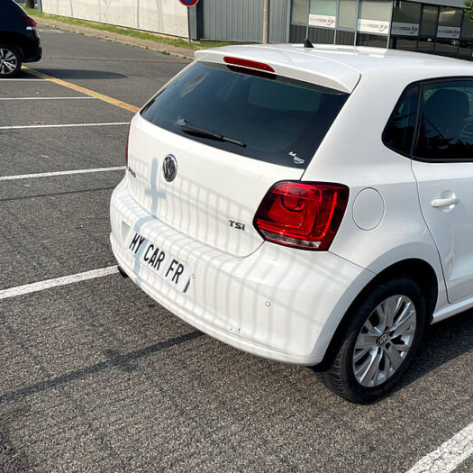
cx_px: 348
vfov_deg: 47.2
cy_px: 218
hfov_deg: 45.8
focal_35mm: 35
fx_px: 541
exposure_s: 1/4292
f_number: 1.6
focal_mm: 4.2
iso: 32
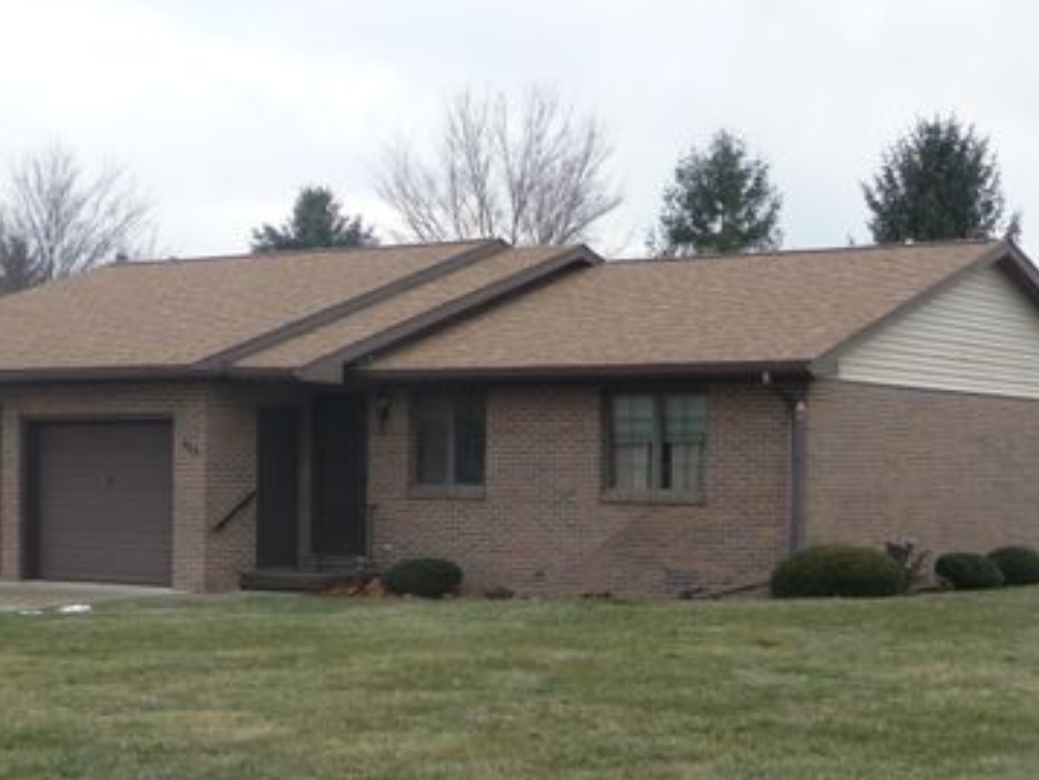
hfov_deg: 27.8
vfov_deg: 21.0
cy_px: 511
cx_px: 541
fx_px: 2102
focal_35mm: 70
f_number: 4.1
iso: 100
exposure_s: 1/50
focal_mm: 7.6
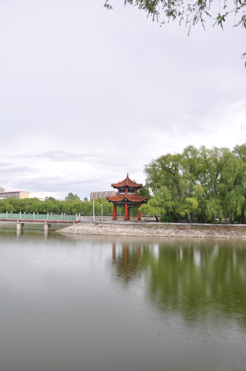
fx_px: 324
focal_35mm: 32
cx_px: 123
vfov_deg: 59.6
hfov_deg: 41.6
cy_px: 186
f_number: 5.6
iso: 200
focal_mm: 21
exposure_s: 1/250
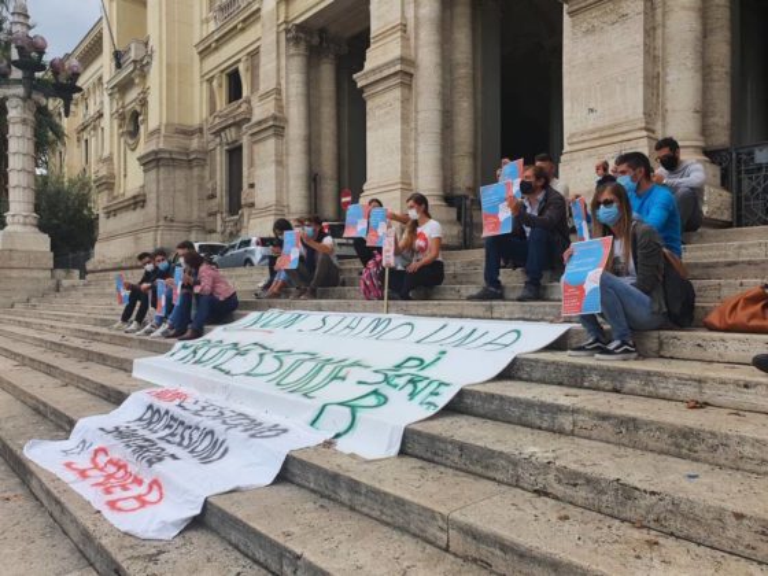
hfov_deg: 67.3
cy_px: 288
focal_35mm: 26
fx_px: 577
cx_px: 384
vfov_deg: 53.1
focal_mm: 4.32
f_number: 2.4
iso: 50
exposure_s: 1/832
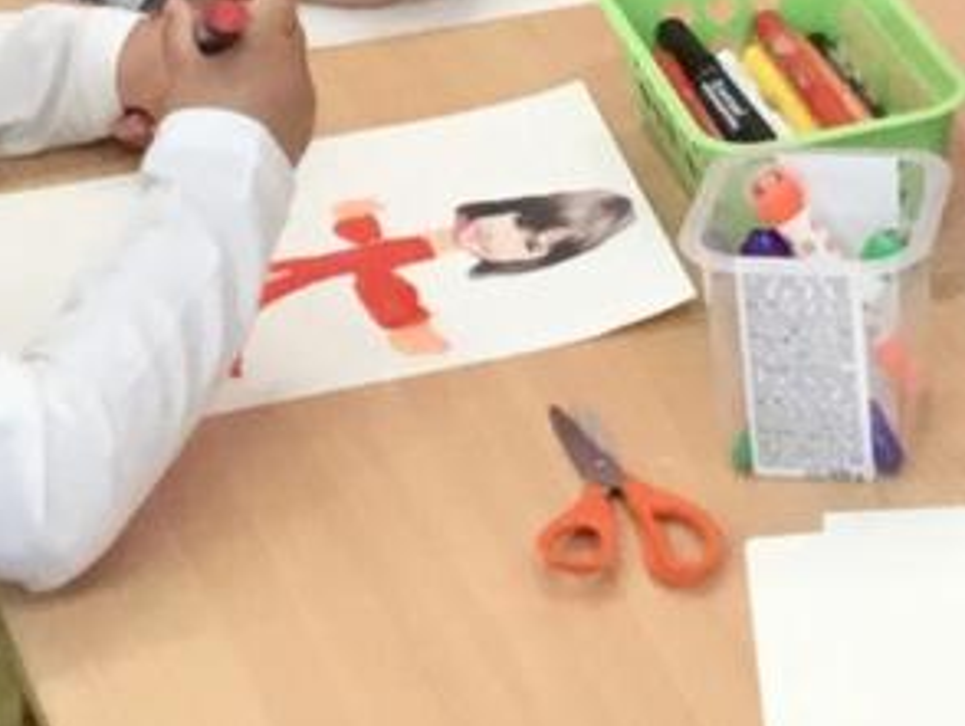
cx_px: 1011
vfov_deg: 10.4
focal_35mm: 141
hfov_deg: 13.7
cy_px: -76
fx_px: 3934
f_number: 2.4
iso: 40
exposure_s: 1/33
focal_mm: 3.3
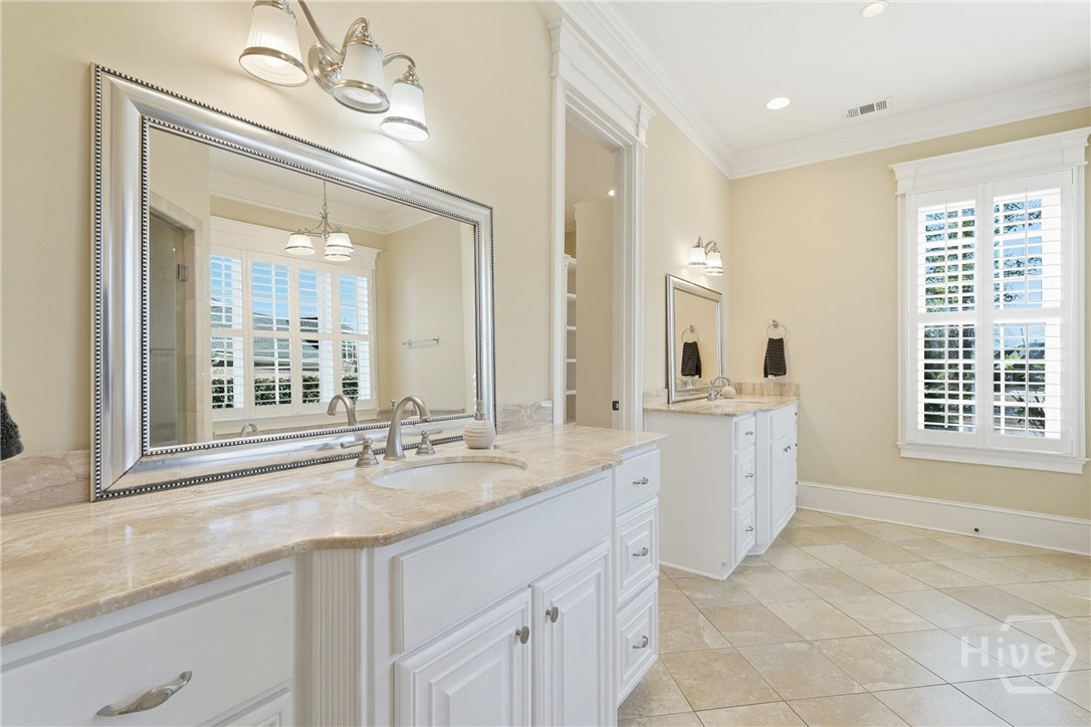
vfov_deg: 73.7
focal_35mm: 16
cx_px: 546
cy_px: 364
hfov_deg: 96.7
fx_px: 485
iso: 320
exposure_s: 1/250
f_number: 9
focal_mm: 16
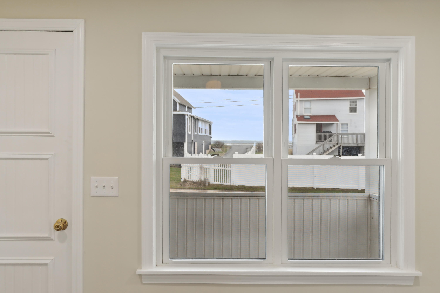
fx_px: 355
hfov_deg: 63.6
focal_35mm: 29
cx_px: 220
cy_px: 146
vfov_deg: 45.0
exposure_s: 1/250
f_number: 7.1
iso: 320
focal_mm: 29
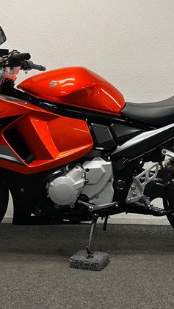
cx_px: 90
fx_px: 353
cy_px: 140
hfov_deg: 27.7
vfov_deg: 47.3
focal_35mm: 43
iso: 80
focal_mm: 5.1
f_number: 1.6
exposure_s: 1/50
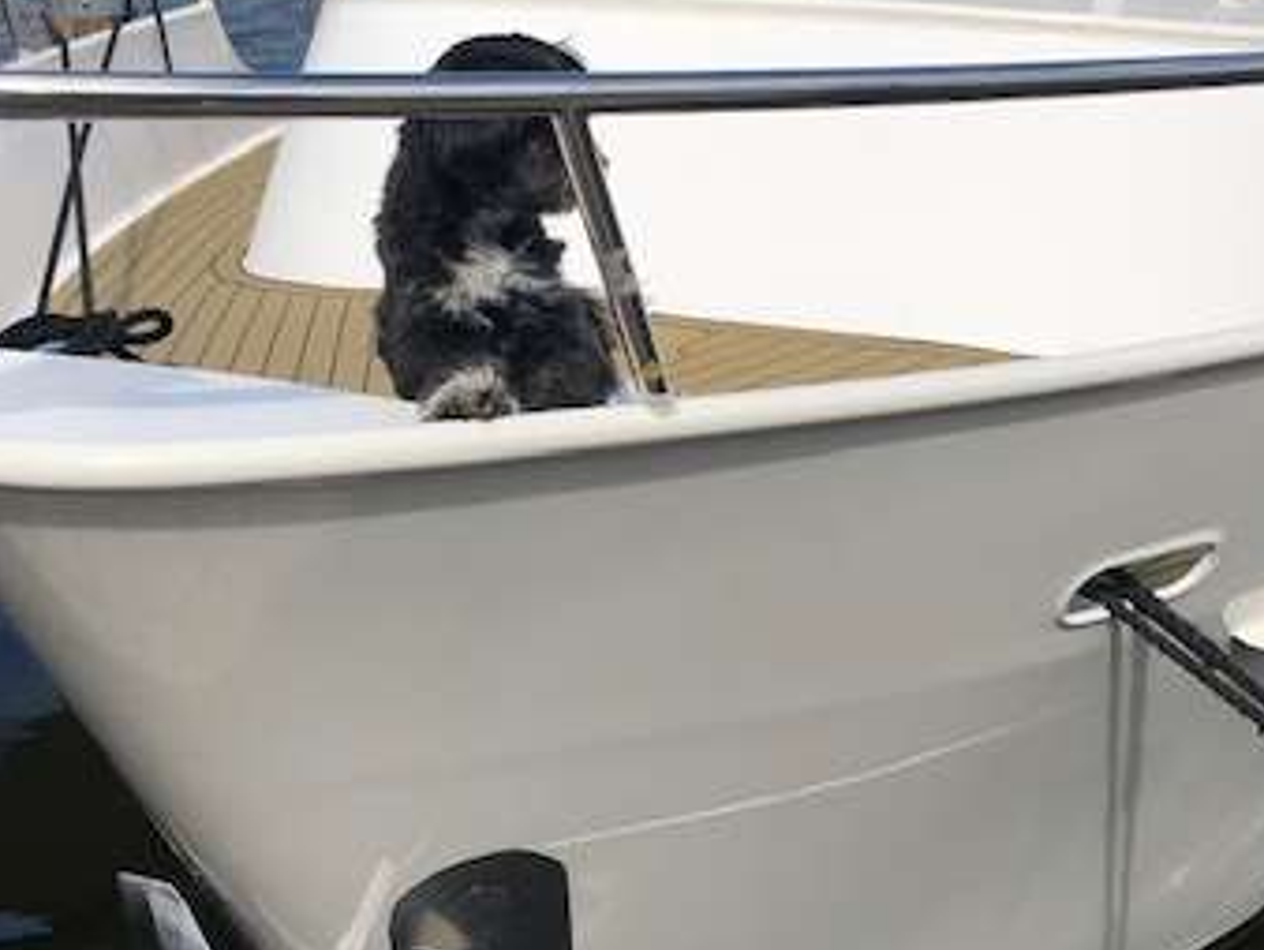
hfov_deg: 36.1
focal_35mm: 53
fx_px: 1937
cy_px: 303
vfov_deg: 27.4
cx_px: 651
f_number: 1.8
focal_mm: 3.99
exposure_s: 1/3436
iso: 20
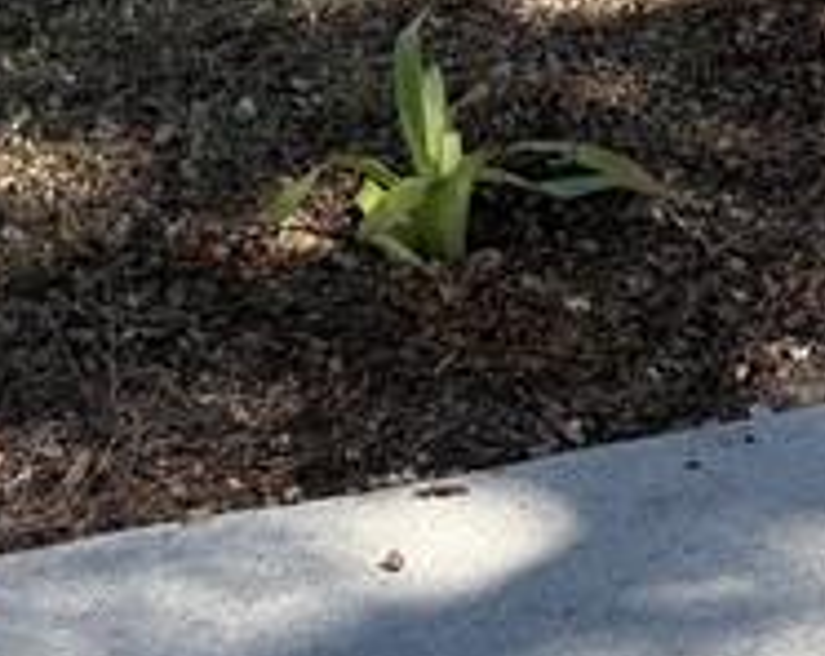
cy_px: -798
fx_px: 3411
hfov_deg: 13.2
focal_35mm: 140
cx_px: 1144
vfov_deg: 9.9
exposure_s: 1/1196
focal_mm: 5.96
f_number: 1.6
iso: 50
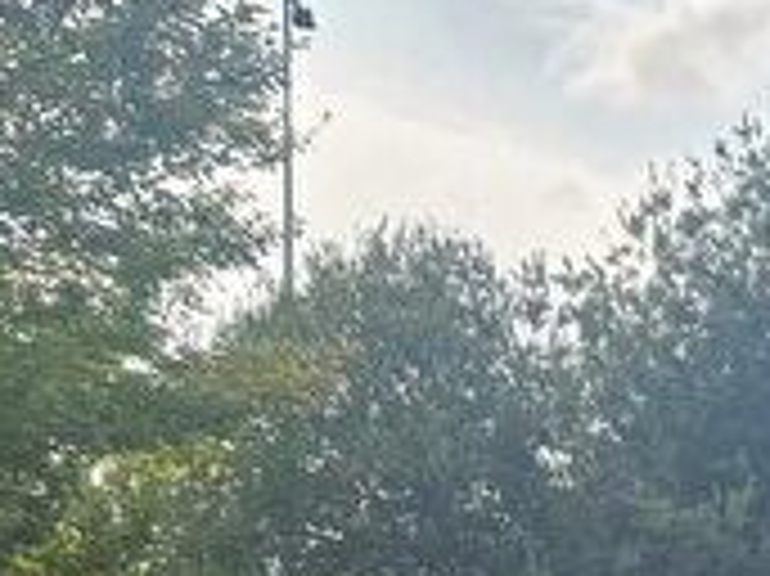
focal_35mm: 94
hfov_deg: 17.8
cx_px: 1274
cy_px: 727
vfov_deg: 15.1
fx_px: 2089
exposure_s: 1/1084
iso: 50
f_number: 1.8
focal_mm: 5.4
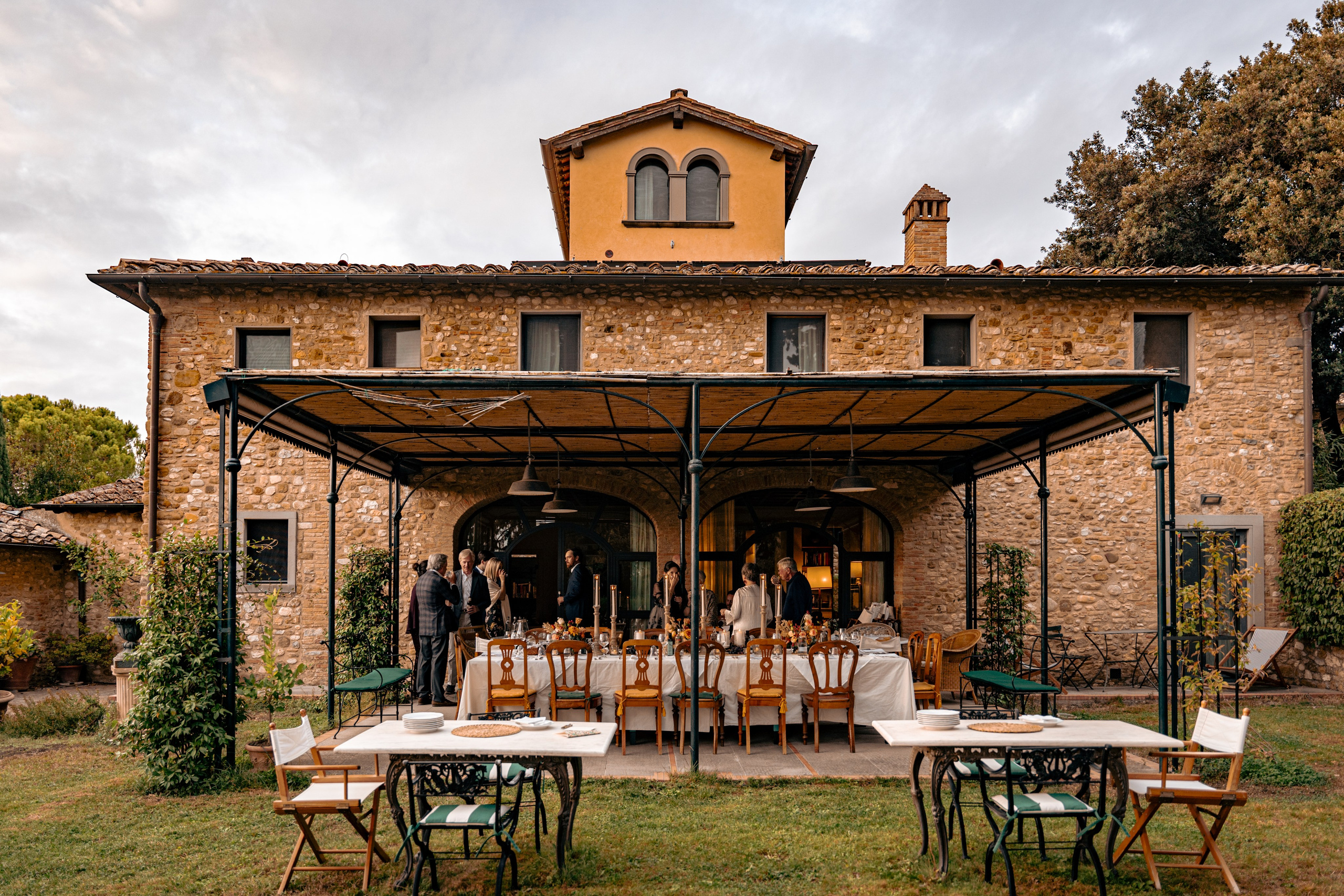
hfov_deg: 70.0
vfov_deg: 50.1
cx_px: 672
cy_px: 448
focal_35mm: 26
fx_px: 959
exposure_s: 1/400
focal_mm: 25.7
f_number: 2.8
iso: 200
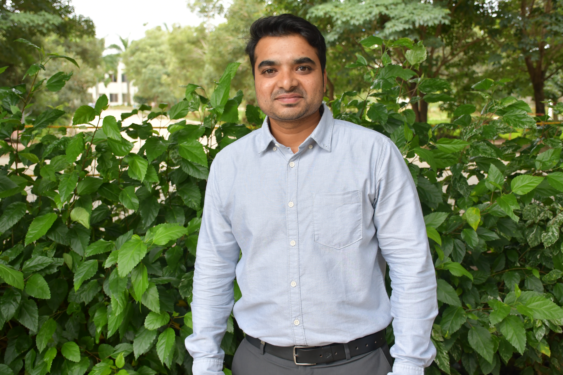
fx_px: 626
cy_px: 188
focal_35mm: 40
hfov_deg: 48.5
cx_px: 282
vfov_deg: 33.4
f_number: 4.5
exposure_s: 1/250
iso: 400
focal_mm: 27
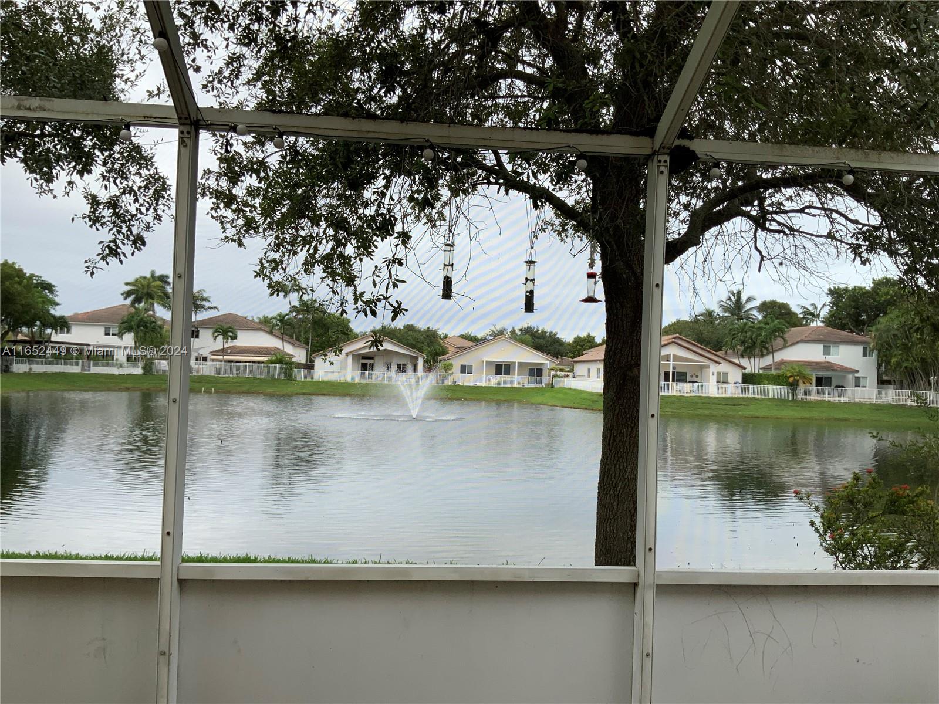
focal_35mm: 29
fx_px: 787
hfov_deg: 61.7
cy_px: 352
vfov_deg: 48.2
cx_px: 470
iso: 16
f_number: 1.8
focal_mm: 3
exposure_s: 1/898
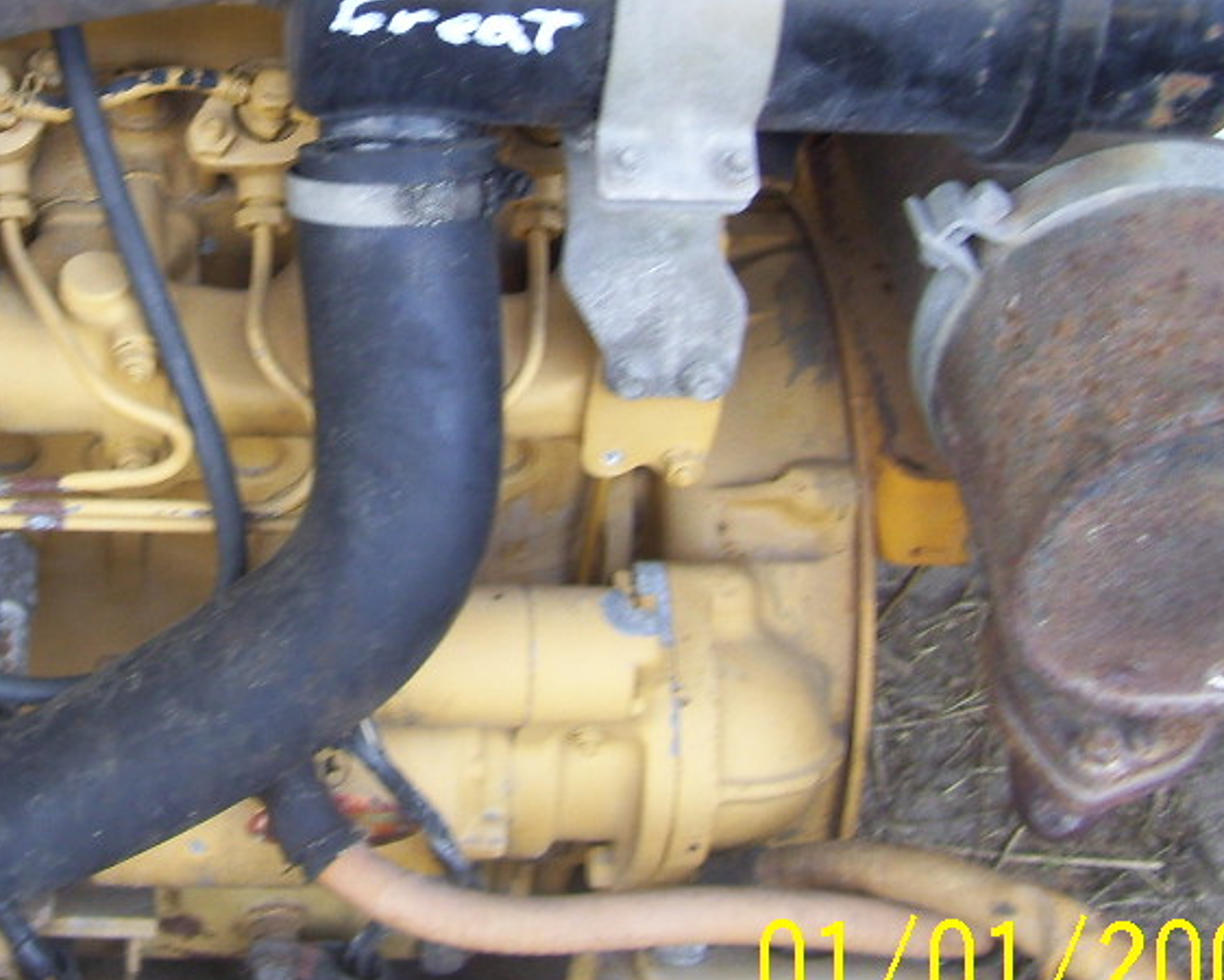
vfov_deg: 20.3
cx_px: 144
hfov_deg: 24.7
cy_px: 226
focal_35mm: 75
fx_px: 2718
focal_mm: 6
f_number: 2.7
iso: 80
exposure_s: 1/80
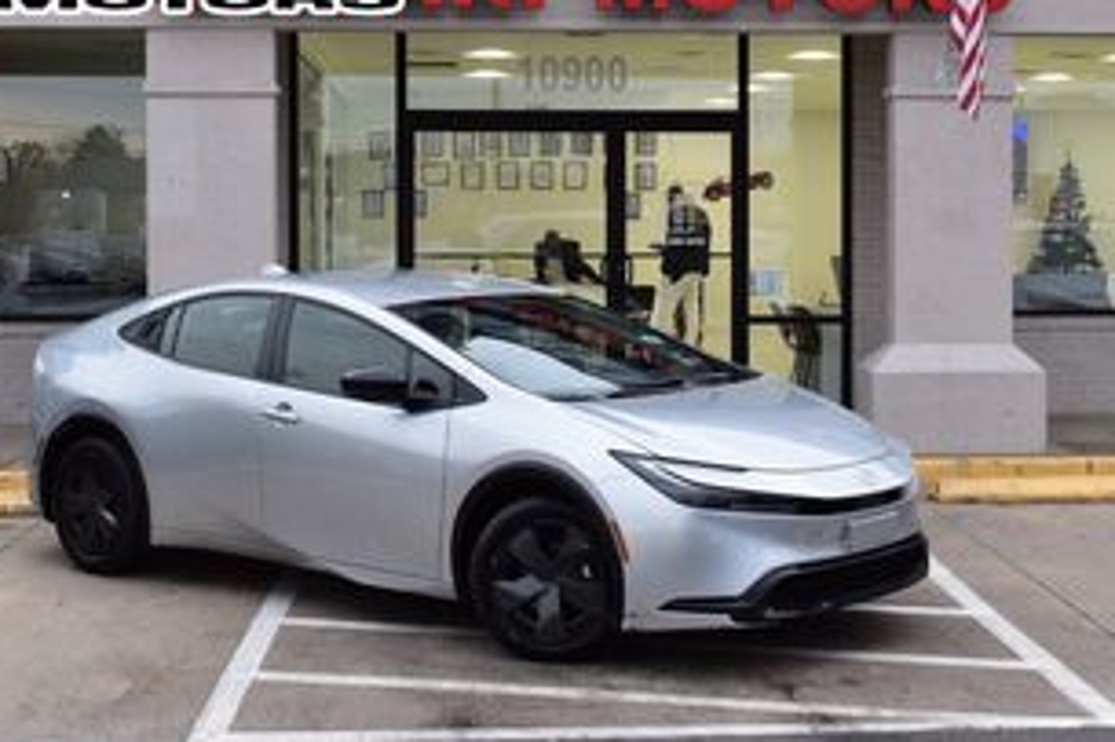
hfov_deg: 31.8
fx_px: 1950
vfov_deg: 21.5
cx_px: 647
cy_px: 274
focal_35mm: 63
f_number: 7.1
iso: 400
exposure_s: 1/40
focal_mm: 32
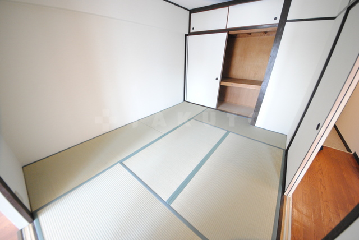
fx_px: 120
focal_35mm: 12
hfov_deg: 112.6
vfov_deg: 90.1
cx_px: 180
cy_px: 120
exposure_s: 1/15
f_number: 4.5
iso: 800
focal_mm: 8
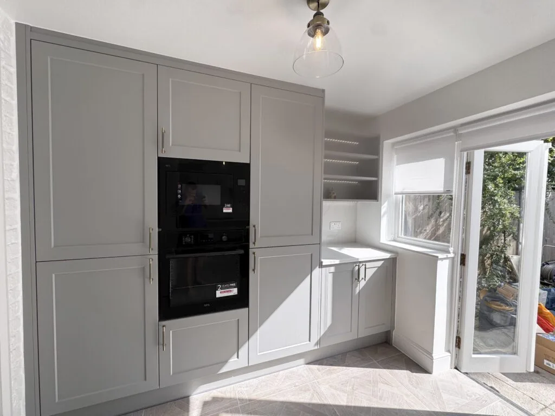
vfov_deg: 85.7
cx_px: 278
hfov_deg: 102.1
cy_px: 208
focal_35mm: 14
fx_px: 224
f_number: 2.2
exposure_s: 1/275
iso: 40
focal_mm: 2.22
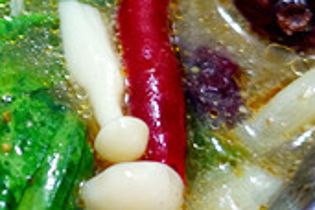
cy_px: -56
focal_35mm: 112
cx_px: -247
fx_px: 980
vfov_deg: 11.9
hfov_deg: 15.7
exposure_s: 1/30
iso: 250
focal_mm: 8.8
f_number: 1.8
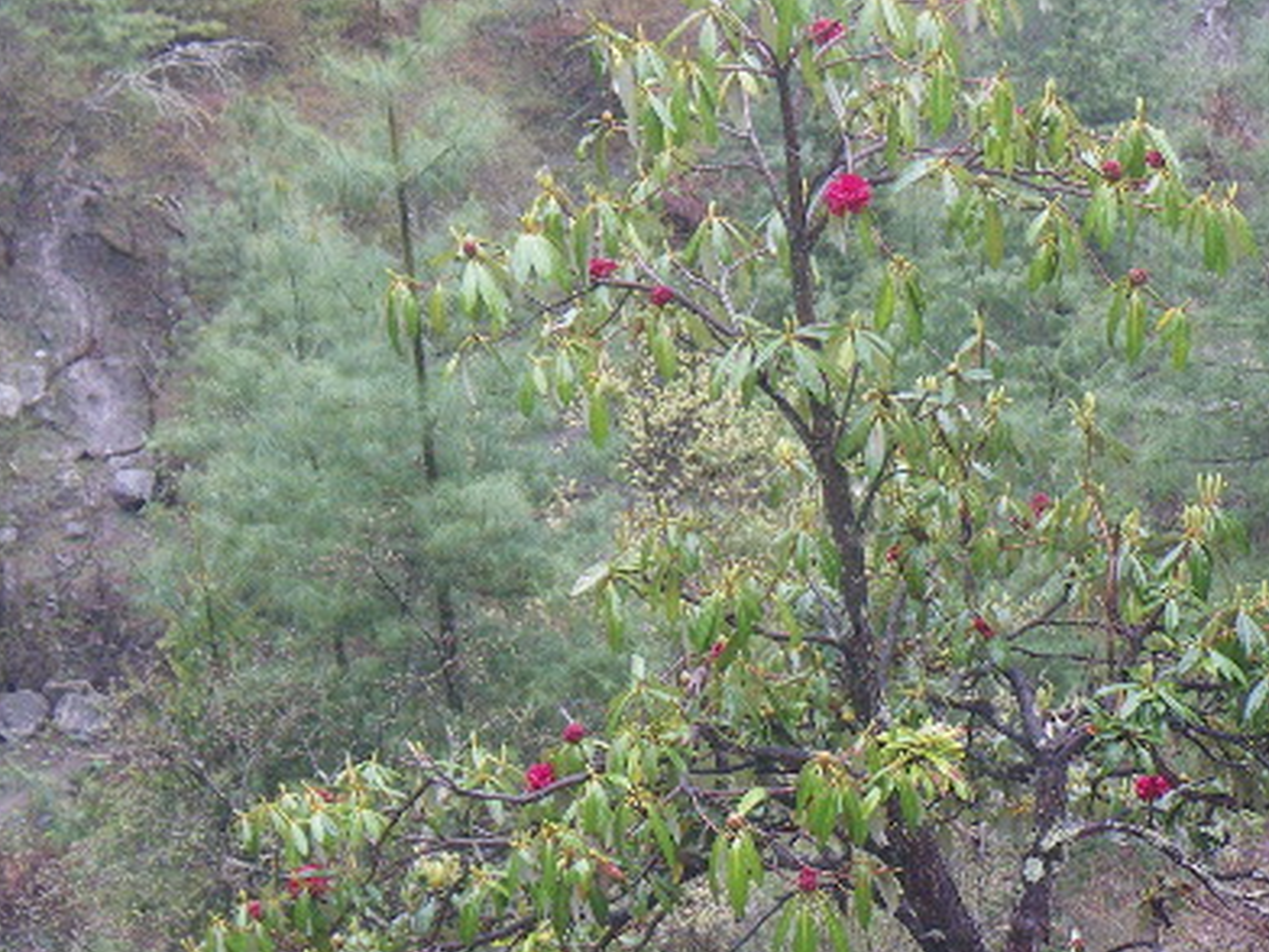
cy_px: 606
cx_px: 811
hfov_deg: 26.2
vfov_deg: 19.9
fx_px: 2713
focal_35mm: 74
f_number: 3.8
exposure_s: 1/50
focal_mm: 6.1
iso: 200
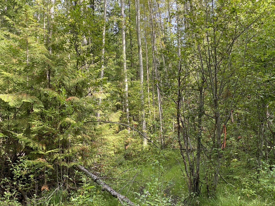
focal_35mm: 52
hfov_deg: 36.8
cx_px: 138
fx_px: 413
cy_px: 103
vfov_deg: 28.0
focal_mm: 6
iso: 25
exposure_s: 1/122
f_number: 2
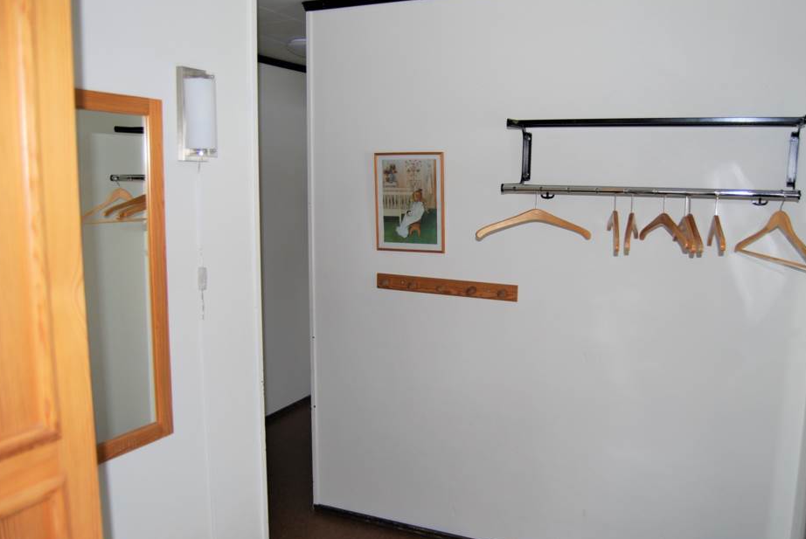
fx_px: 672
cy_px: 277
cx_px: 434
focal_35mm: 30
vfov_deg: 43.7
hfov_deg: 61.8
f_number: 3.5
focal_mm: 18
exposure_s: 1/60
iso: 200
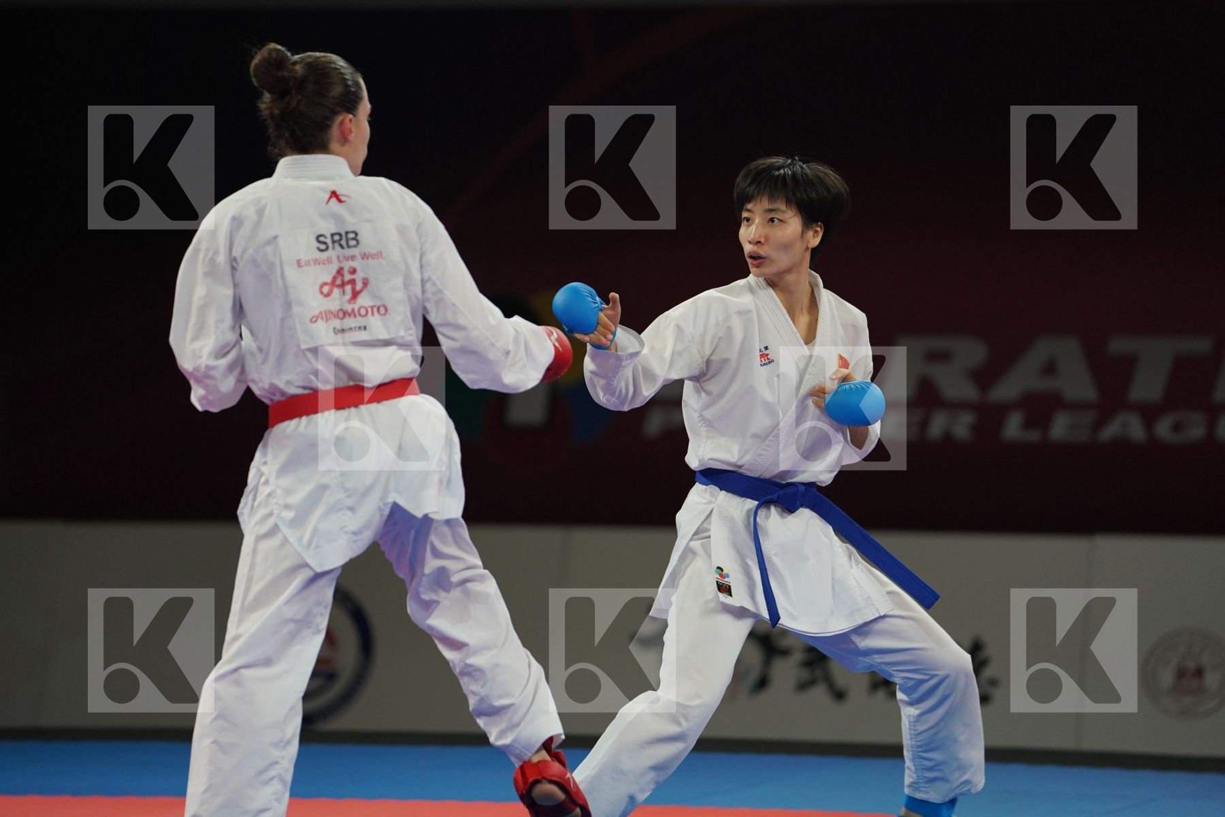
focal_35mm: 200
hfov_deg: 10.3
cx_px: 612
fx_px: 6805
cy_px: 408
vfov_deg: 6.9
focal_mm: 200
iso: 1600
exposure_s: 1/1000
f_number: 2.8
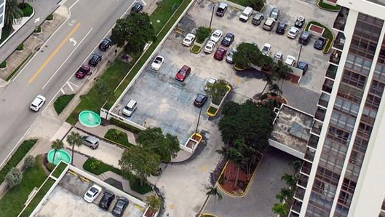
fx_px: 807
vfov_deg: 13.6
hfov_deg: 23.1
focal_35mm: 79
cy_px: -181
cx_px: -148
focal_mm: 12.29
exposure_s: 1/1600
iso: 130
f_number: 2.8
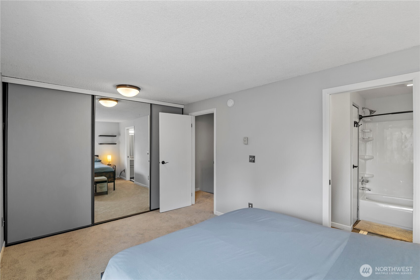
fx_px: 187
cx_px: 210
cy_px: 140
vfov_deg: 73.6
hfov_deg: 96.8
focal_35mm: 16
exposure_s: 1/2.5
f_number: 8
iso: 200
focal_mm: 16
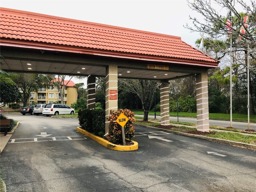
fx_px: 207
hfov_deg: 63.4
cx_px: 128
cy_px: 96
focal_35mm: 28
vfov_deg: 49.7
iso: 20
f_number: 1.8
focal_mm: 3.99
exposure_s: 1/60
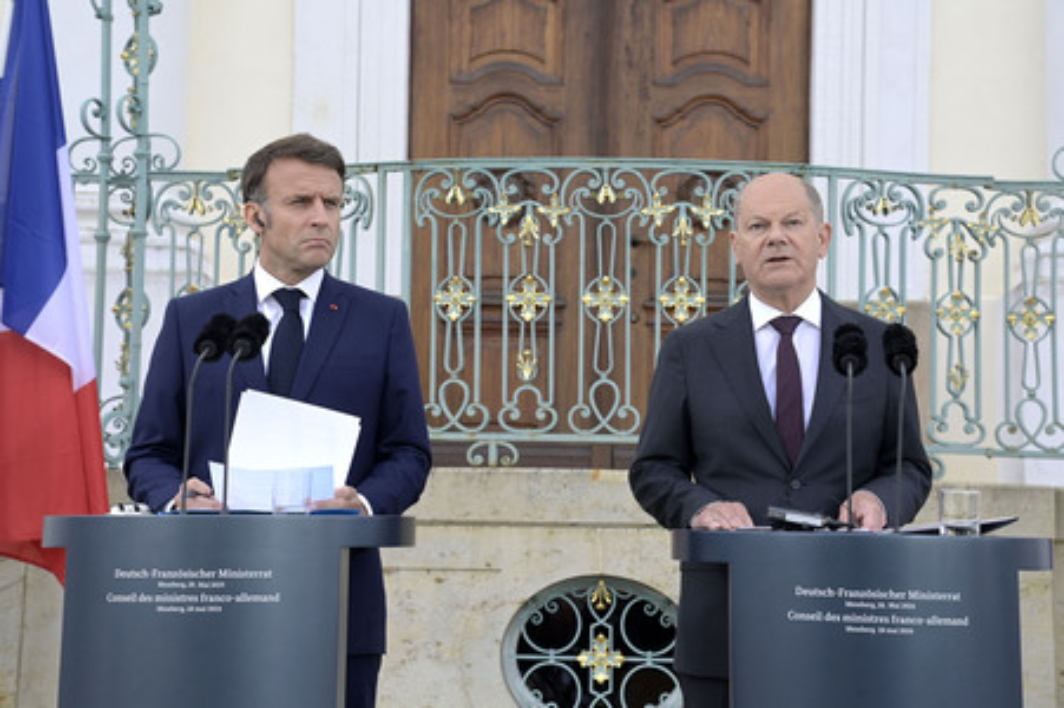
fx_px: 1949
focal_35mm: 66
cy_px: 354
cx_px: 532
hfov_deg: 30.5
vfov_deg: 20.6
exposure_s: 1/800
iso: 1000
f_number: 6.3
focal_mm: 66
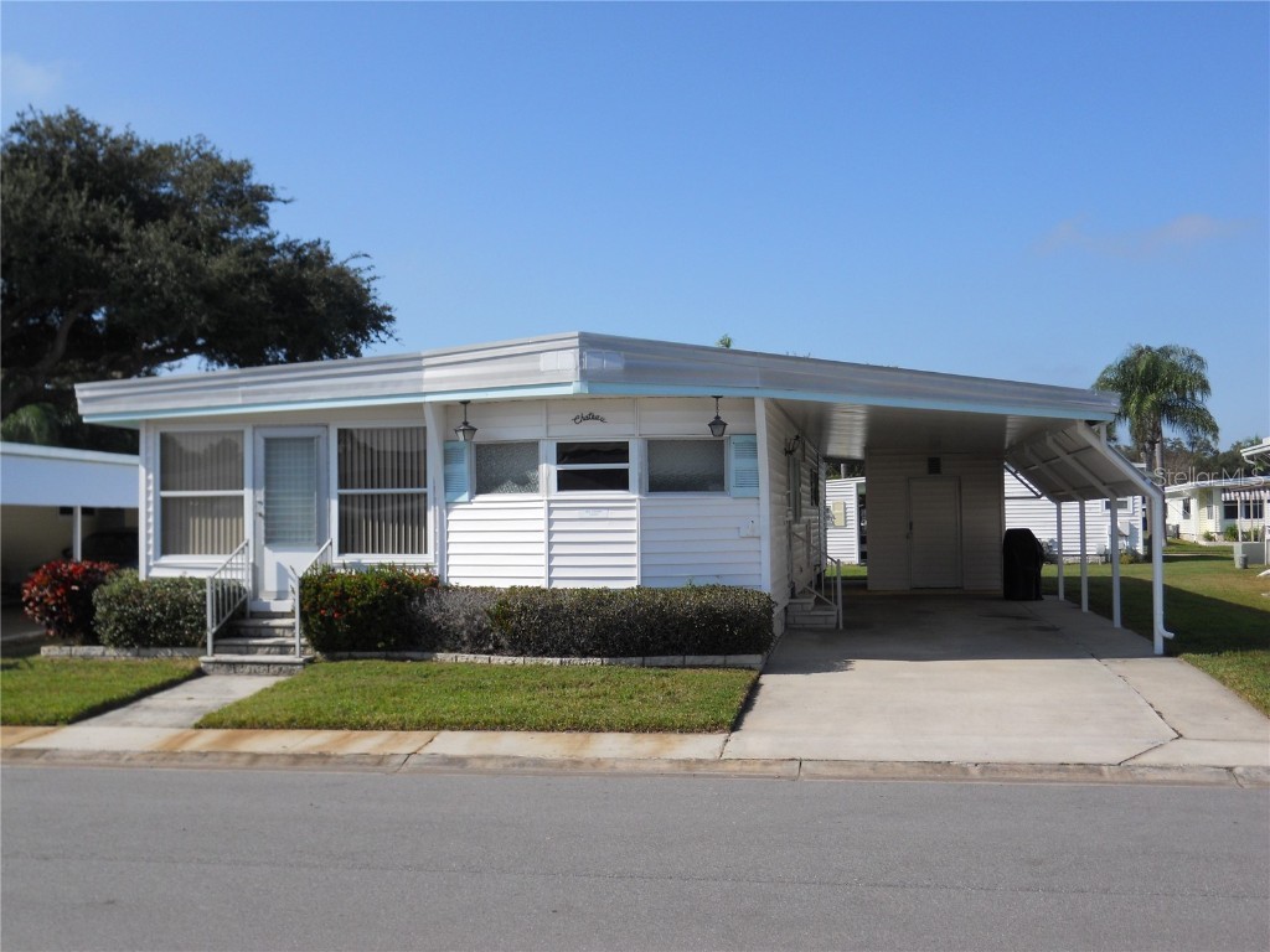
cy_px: 476
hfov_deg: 51.4
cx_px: 635
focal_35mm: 36
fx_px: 1321
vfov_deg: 39.7
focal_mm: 6.4
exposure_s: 1/400
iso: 80
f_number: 6
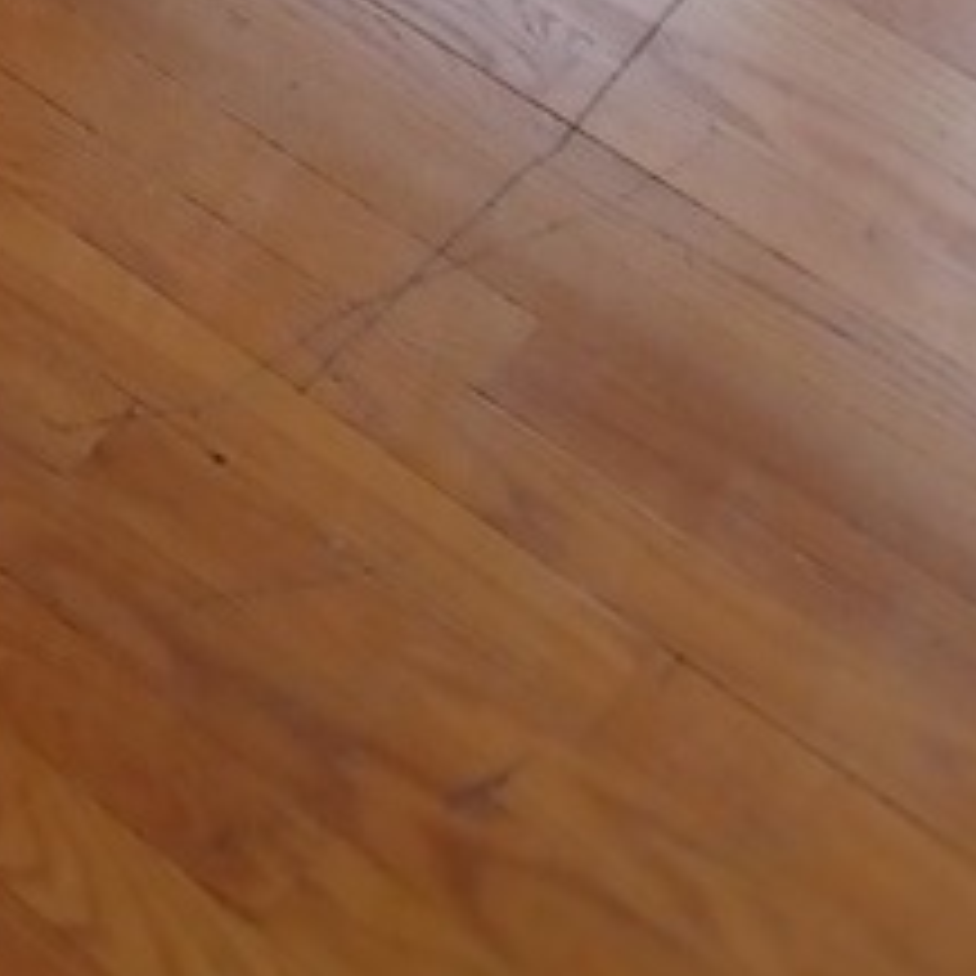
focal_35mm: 110
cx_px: -117
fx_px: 3509
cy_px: -756
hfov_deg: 15.4
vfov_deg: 14.1
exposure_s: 1/40
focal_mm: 4.6
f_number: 1.8
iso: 320
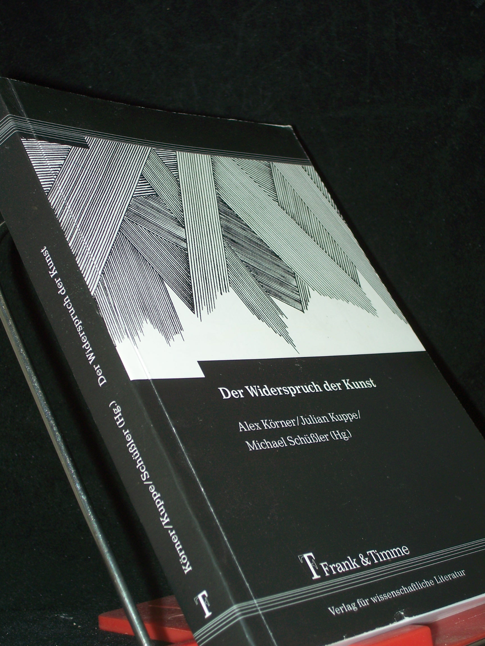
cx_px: 242
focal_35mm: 66
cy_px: 323
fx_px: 1233
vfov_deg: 29.4
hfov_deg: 22.3
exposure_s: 1/80
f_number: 3.6
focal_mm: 11
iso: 80
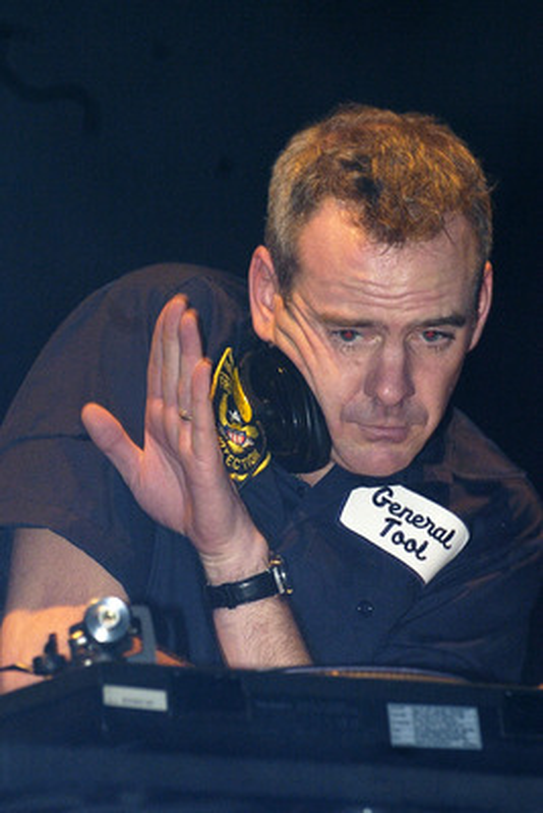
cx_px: 272
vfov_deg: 7.8
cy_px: 406
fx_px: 5933
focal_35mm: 262
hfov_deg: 5.2
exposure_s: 1/60
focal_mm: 175
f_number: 5
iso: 500
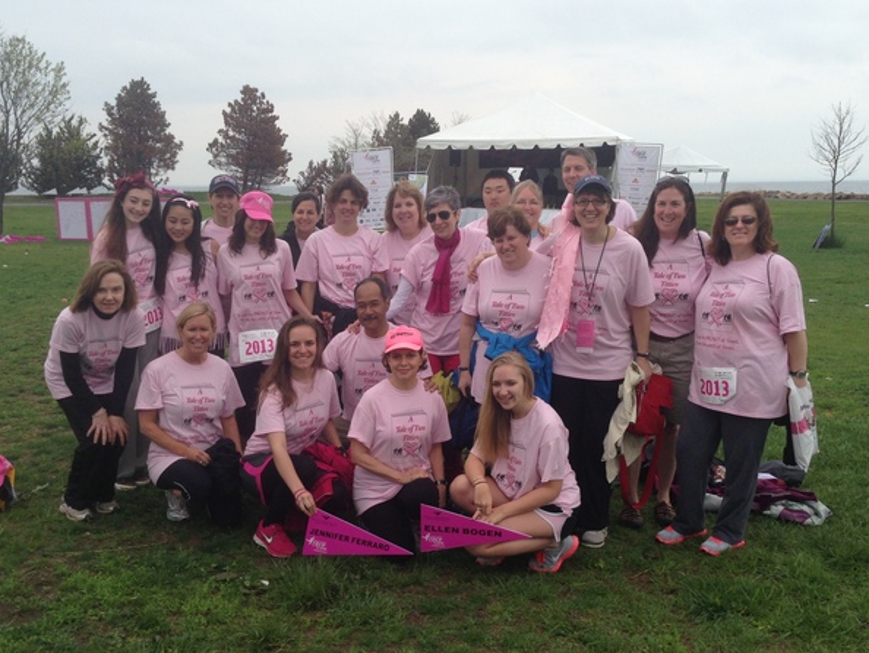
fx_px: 1005
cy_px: 360
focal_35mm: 40
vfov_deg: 35.9
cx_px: 404
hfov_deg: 46.7
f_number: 2.4
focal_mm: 4.13
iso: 50
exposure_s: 1/763
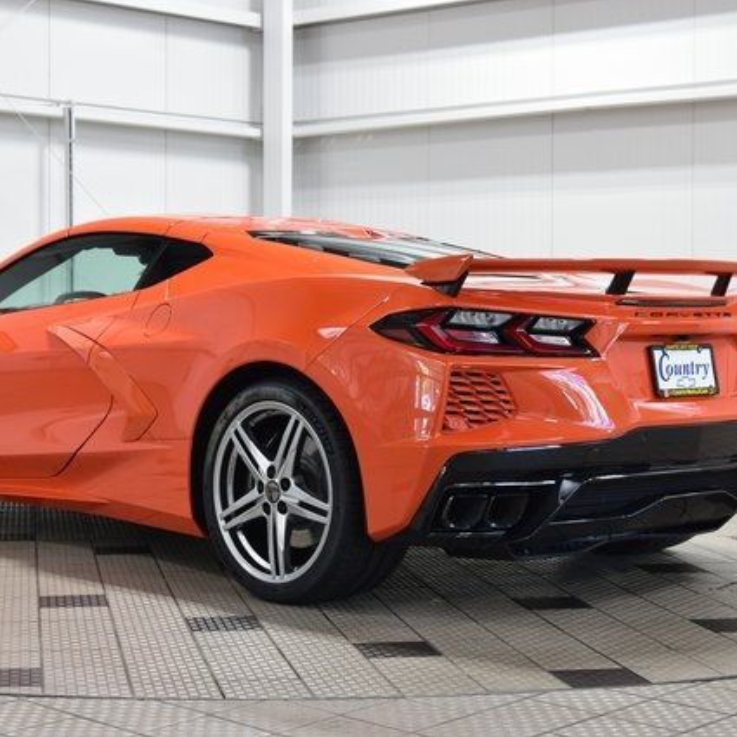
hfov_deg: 23.6
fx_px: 1758
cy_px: 368
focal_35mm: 73
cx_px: 291
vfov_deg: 23.7
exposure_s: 1/15
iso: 500
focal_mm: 38
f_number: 6.3
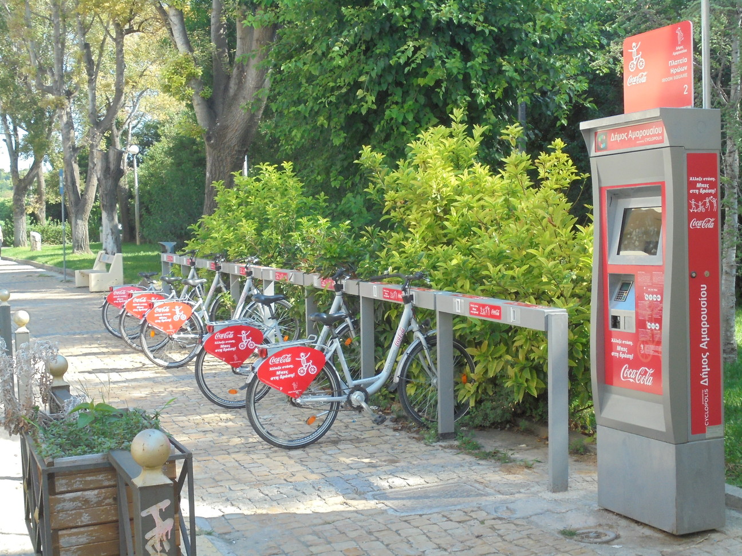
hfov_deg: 38.9
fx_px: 1050
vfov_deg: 29.7
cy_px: 278
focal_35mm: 49
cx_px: 371
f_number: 4.8
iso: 250
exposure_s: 1/250
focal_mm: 8.9
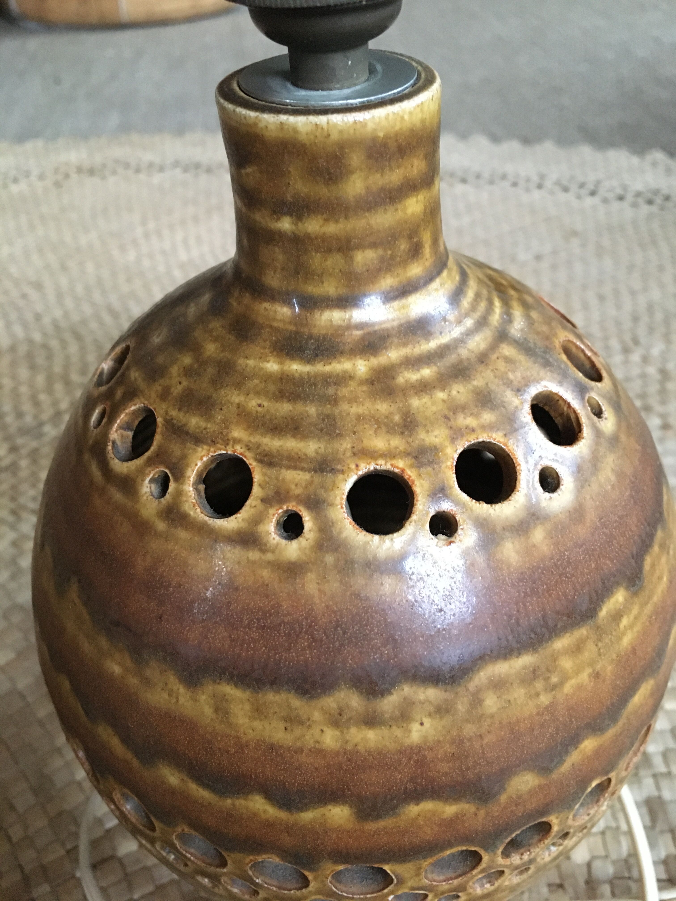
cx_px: 338
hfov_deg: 48.2
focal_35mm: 29
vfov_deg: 61.7
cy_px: 450
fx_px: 755
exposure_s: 1/17
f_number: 2.2
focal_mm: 4.15
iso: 250
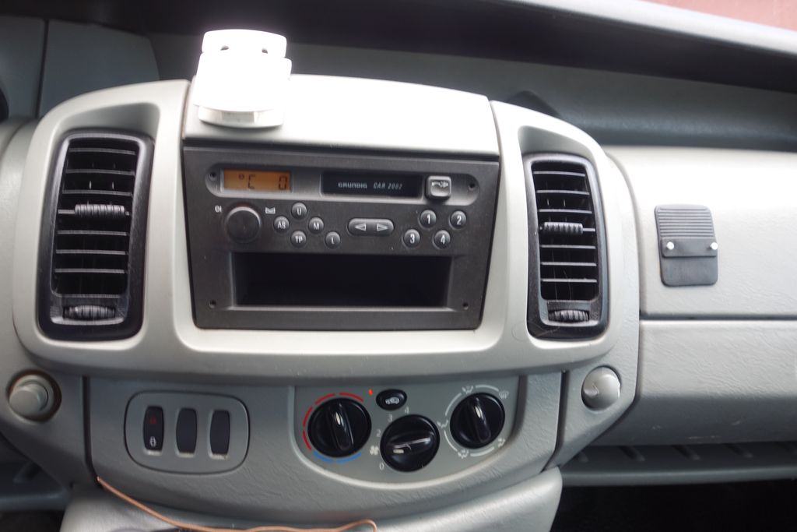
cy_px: 266
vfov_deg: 46.4
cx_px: 398
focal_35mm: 28
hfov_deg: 65.5
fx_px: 620
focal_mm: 10.4
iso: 125
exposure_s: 1/30
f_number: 3.5
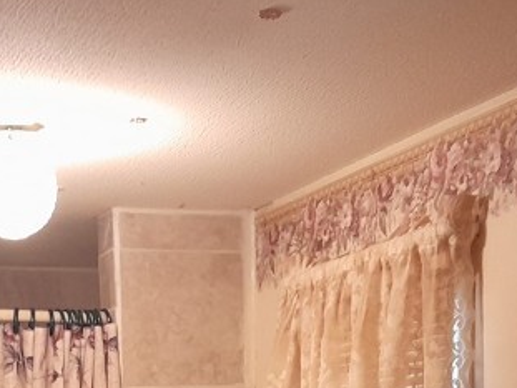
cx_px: 156
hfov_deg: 21.9
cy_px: 556
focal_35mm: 89
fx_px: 1329
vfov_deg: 15.5
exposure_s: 1/30
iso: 400
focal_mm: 4
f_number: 1.8
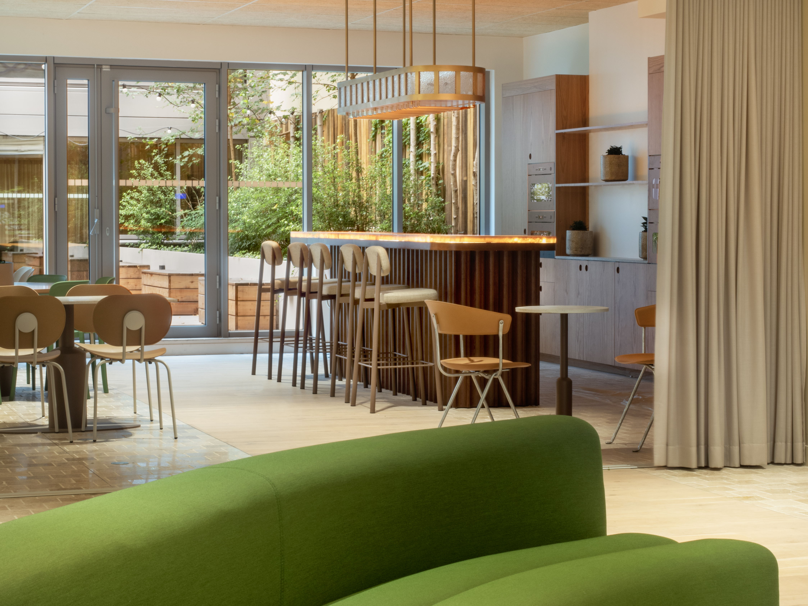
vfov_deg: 18.4
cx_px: 404
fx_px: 1867
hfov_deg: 24.4
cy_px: 303
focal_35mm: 80
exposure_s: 13
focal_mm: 40
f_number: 22
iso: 100
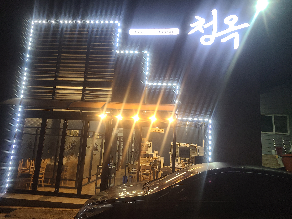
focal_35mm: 26
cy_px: 110
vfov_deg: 53.1
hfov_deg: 67.3
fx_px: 219
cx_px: 146
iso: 200
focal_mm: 5.4
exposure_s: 1/60
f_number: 1.8
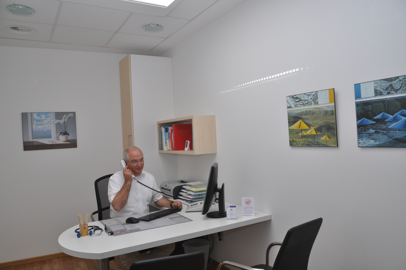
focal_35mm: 27
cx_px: 203
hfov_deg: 67.4
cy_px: 135
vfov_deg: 47.8
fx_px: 304
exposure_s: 1/125
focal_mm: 18
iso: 200
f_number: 6.3
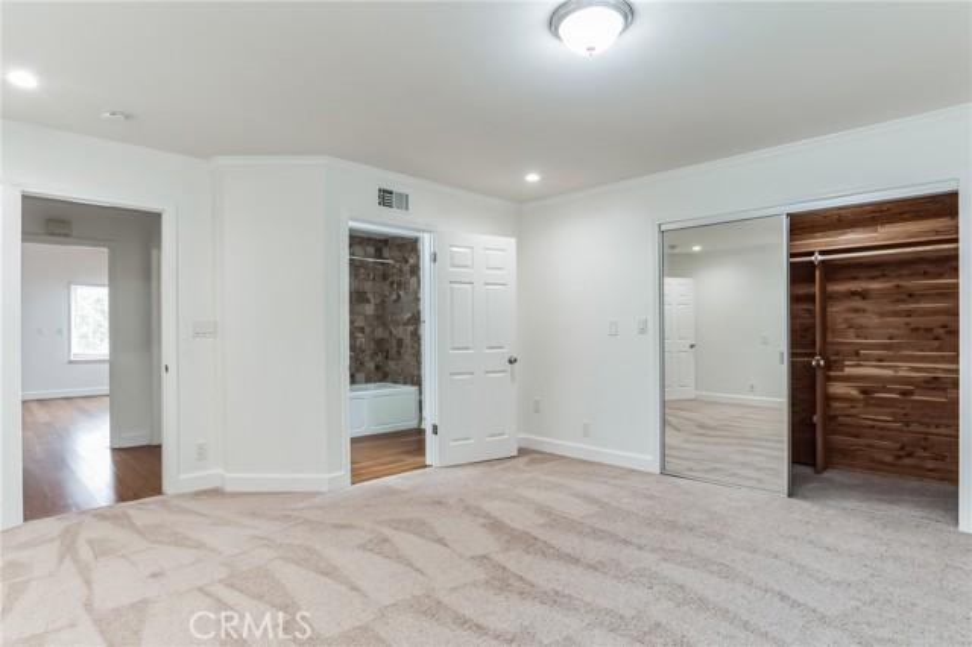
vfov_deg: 67.3
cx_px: 486
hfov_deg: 90.0
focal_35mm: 18
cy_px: 324
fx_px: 486
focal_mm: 12
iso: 100
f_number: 8
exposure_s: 1/1.25
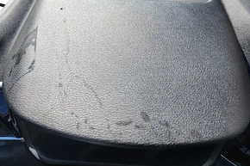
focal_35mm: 33
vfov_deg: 37.1
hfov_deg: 57.2
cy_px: 14
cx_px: 122
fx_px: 229
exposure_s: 1/370
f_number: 1.8
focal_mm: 5.4
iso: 20
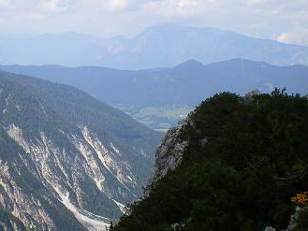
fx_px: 543
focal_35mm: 61
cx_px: 69
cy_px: 128
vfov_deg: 24.0
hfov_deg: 31.0
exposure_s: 1/320
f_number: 4.6
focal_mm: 6.3
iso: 64
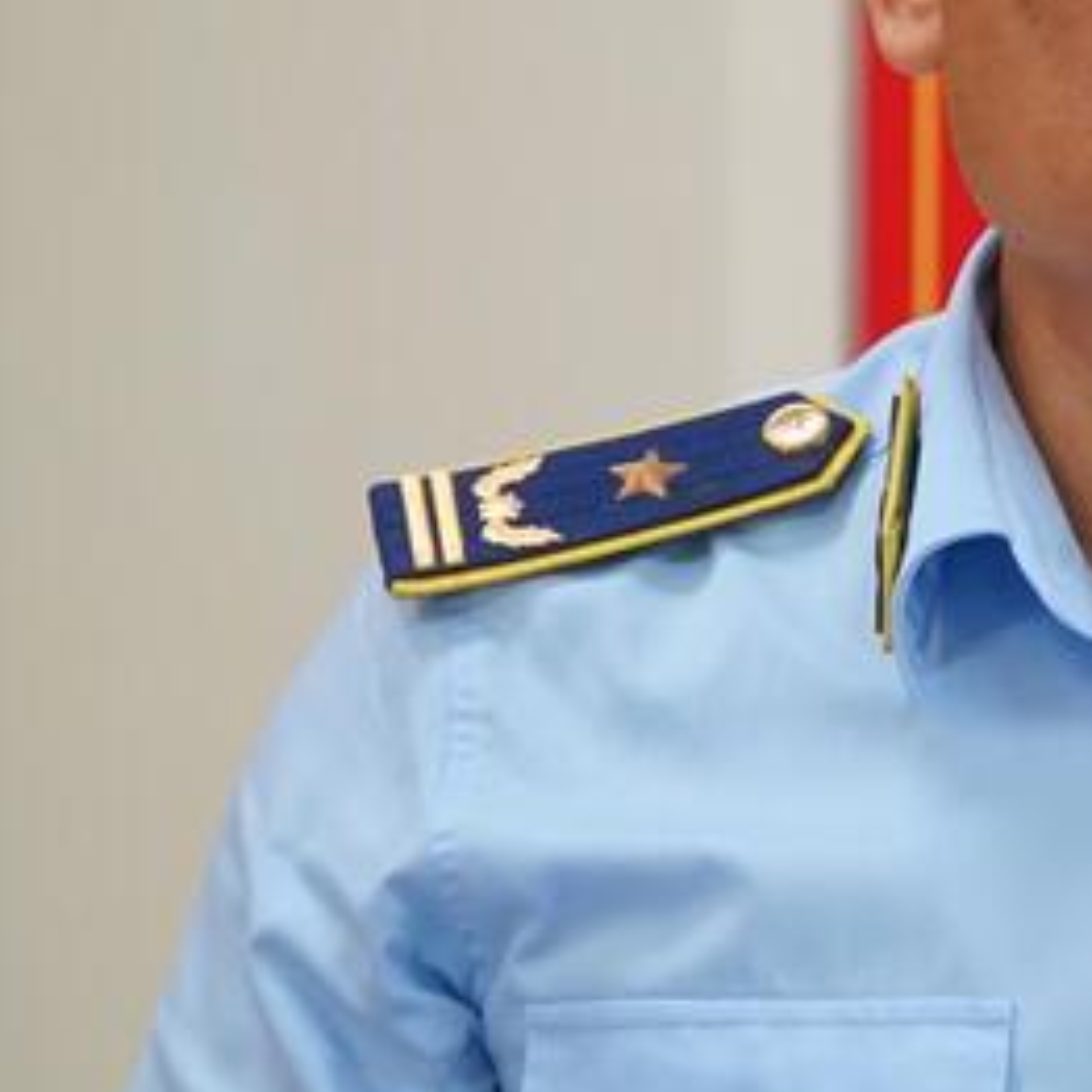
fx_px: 7031
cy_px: 373
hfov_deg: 8.8
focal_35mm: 197
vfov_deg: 8.9
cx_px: 1225
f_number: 4
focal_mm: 51
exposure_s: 1/160
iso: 1250
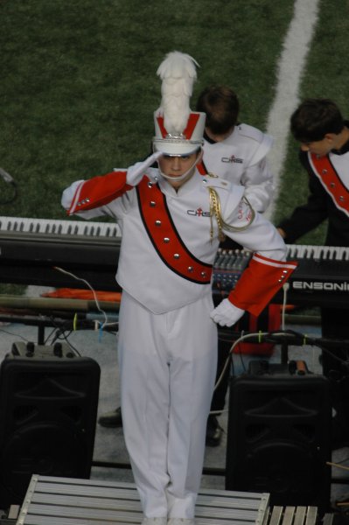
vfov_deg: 3.4
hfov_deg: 2.3
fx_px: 8739
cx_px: 174
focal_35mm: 600
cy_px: 262
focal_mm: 400
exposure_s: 1/60
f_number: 5.6
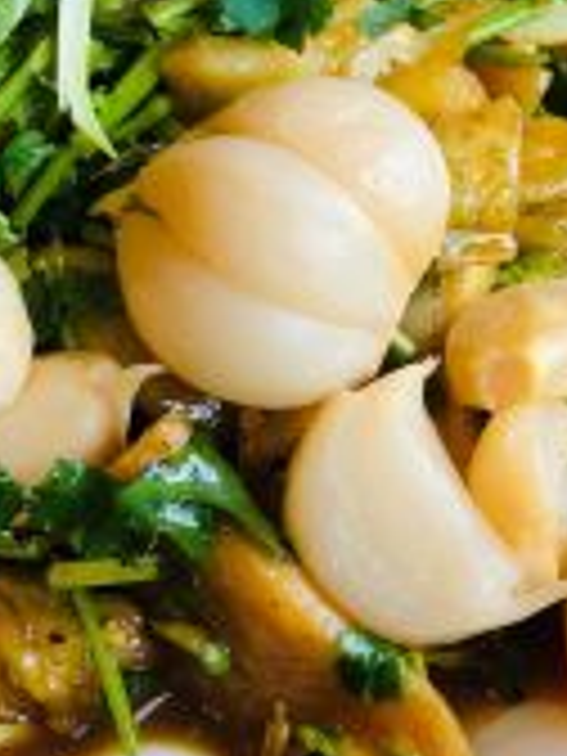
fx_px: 2708
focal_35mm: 124
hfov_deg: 11.9
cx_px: 184
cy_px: 328
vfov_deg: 15.9
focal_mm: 6
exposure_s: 1/50
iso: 40
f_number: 2.4
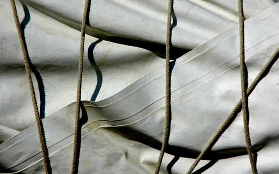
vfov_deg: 7.4
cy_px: 74
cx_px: 141
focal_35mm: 176
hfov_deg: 11.9
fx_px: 1338
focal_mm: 100
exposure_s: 1/1250
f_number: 8
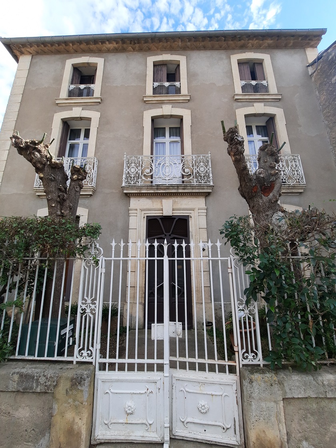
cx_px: 168
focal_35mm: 13
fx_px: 168
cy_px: 224
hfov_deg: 89.9
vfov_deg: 106.2
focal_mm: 1.74
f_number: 2.2
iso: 40
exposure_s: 1/662
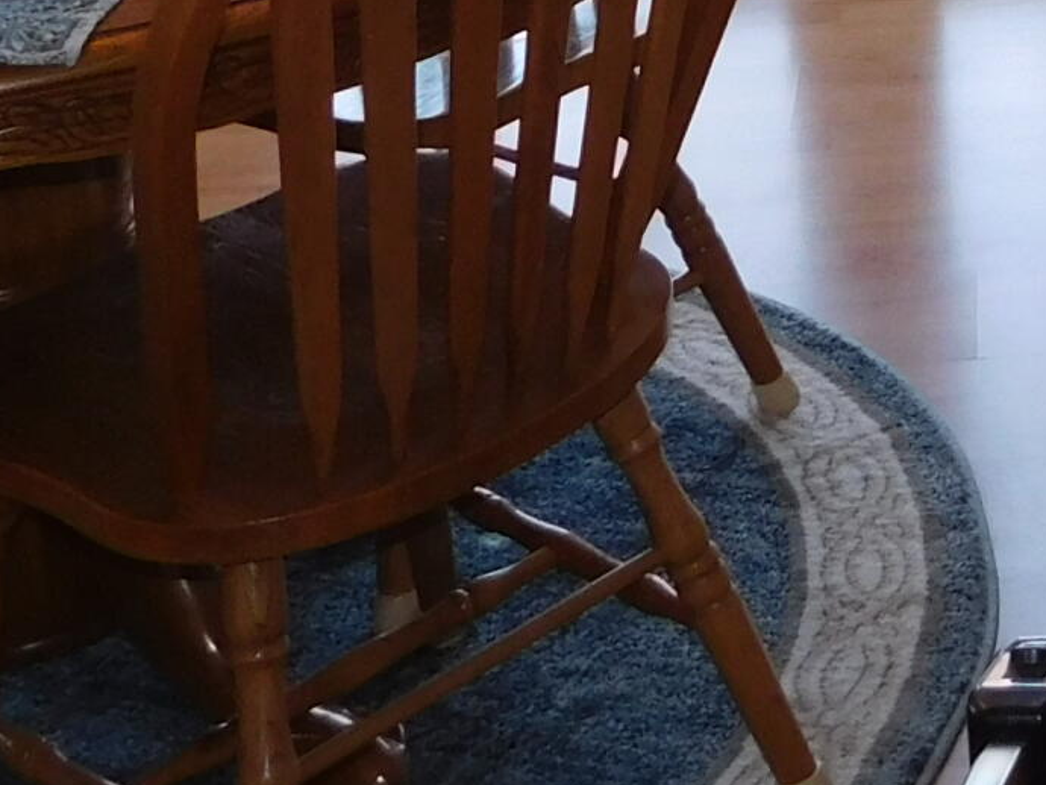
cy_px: -606
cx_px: 1486
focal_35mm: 100
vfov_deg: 13.4
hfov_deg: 17.9
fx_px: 3023
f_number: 3
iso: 125
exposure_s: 1/60
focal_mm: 4
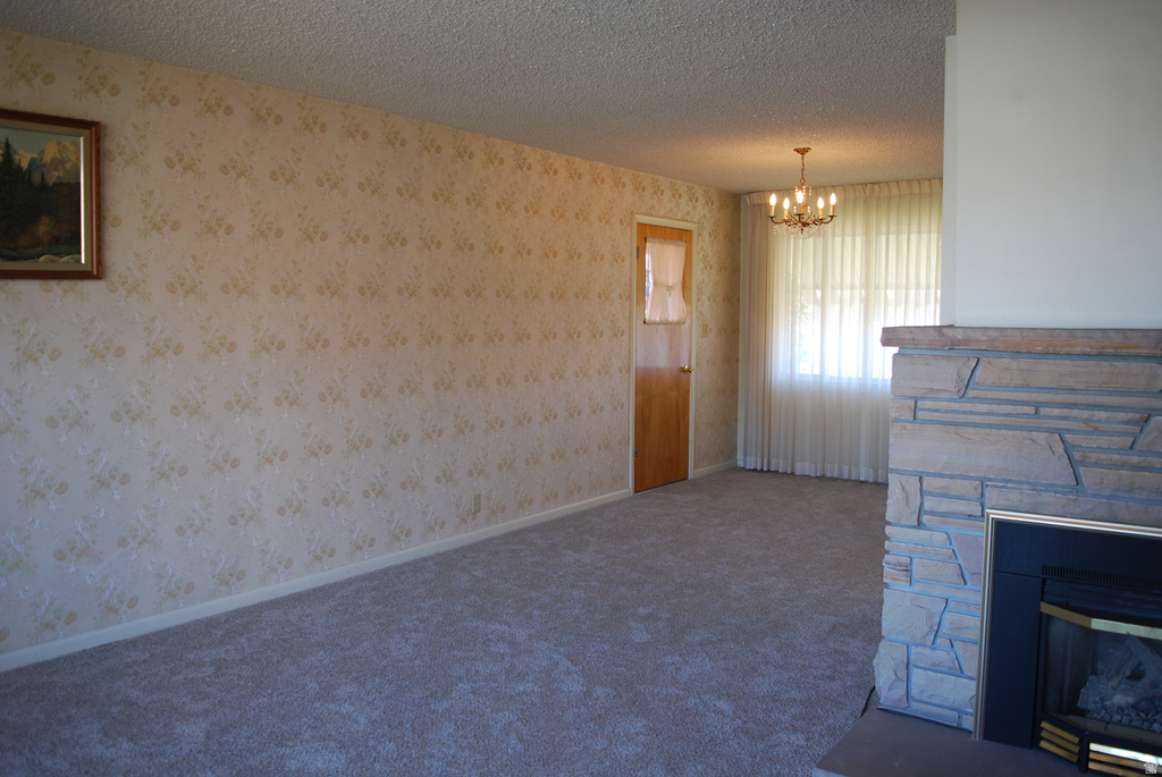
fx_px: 872
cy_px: 388
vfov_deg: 48.0
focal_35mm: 27
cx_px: 581
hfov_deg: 67.3
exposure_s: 1/30
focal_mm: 18
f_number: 3.5
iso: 200
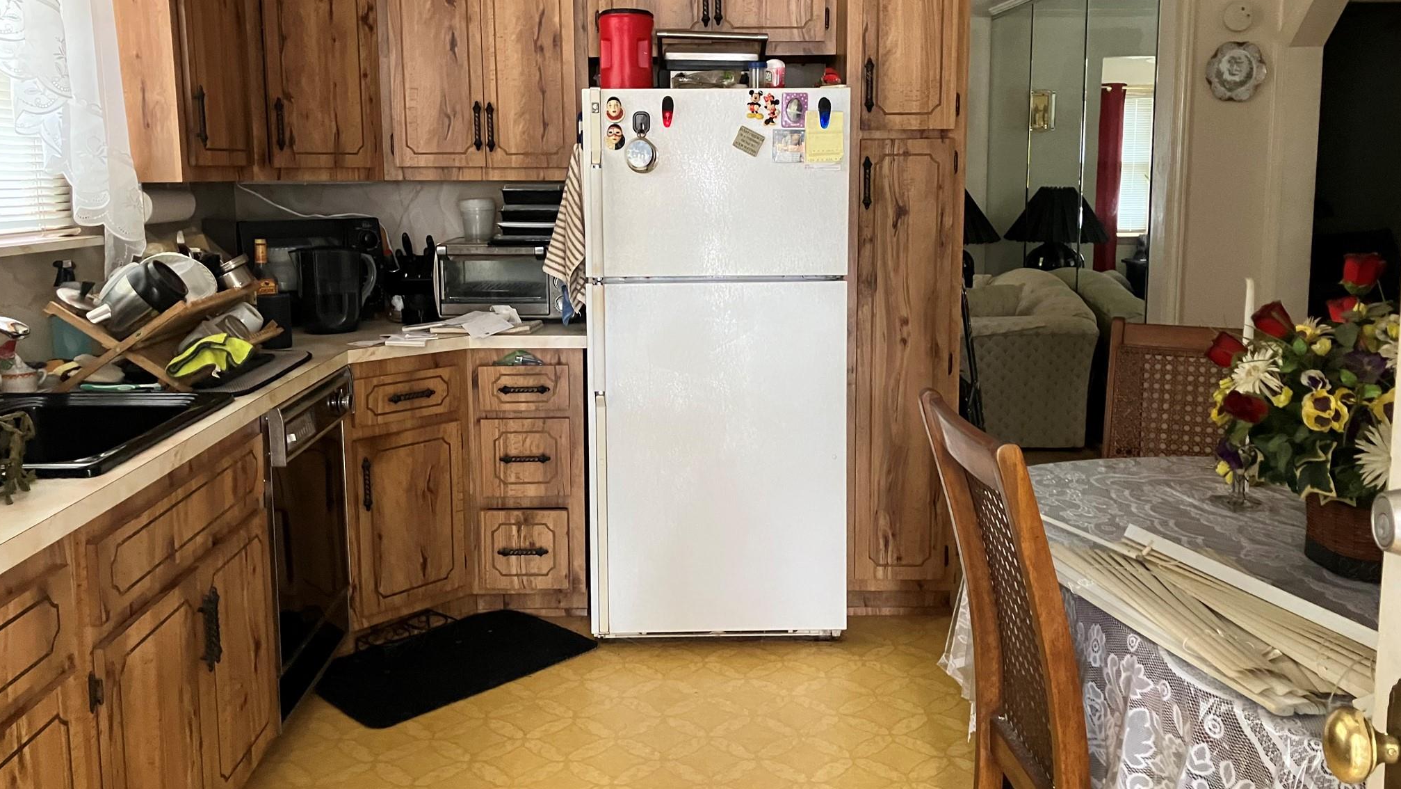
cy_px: 323
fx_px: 1152
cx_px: 704
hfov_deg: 62.6
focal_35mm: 31
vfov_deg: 37.7
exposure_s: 1/44
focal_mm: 3.99
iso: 320
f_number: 1.8
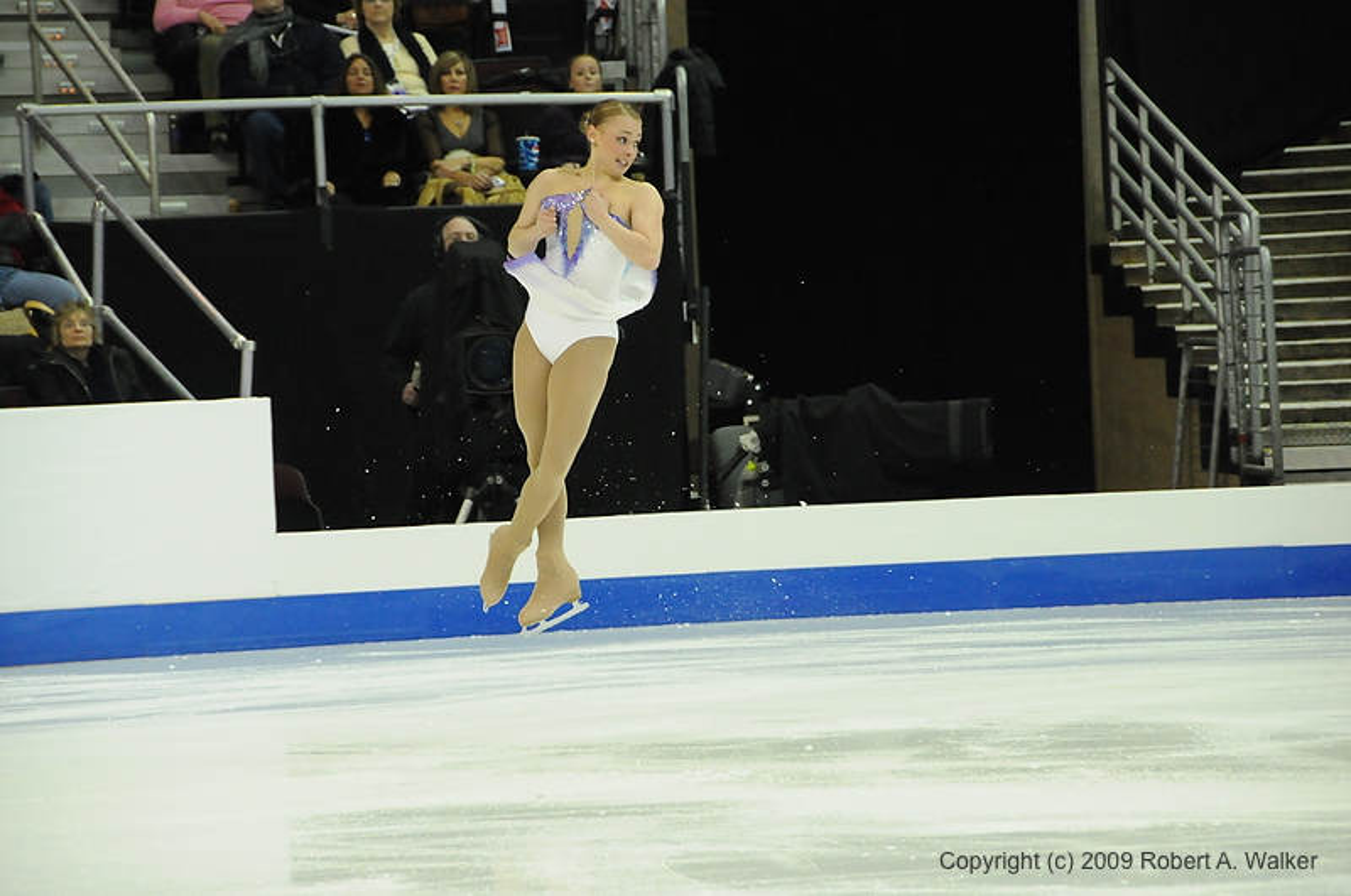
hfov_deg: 10.2
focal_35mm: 202
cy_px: 448
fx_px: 7589
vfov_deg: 6.8
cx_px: 676
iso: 3200
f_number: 5.6
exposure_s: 1/640
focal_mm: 135
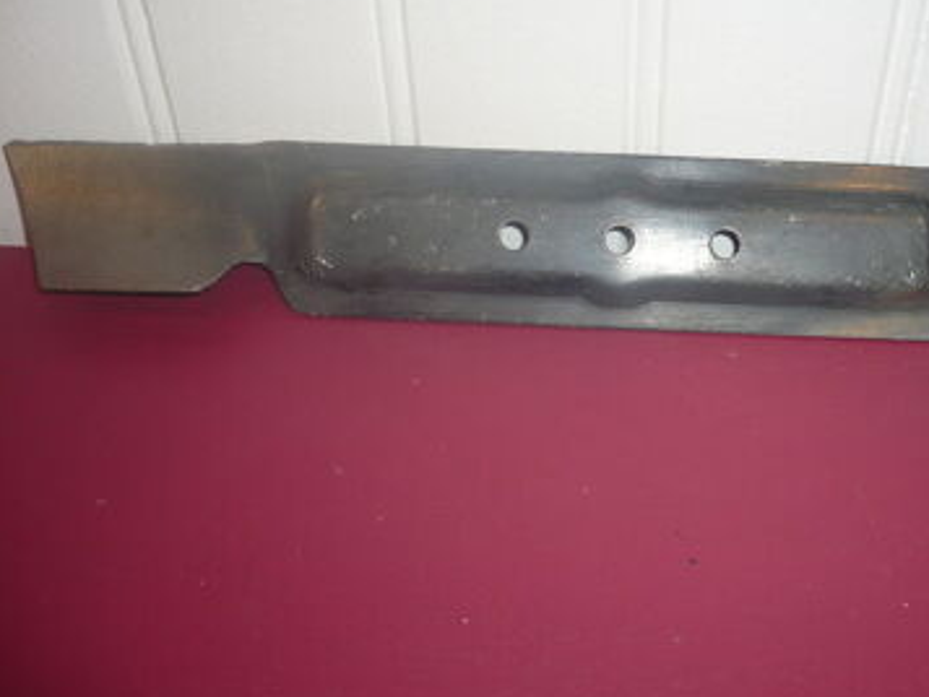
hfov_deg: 39.9
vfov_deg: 30.8
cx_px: 617
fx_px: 1262
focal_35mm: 47
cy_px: 260
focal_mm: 5.8
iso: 100
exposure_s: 1/30
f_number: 2.8
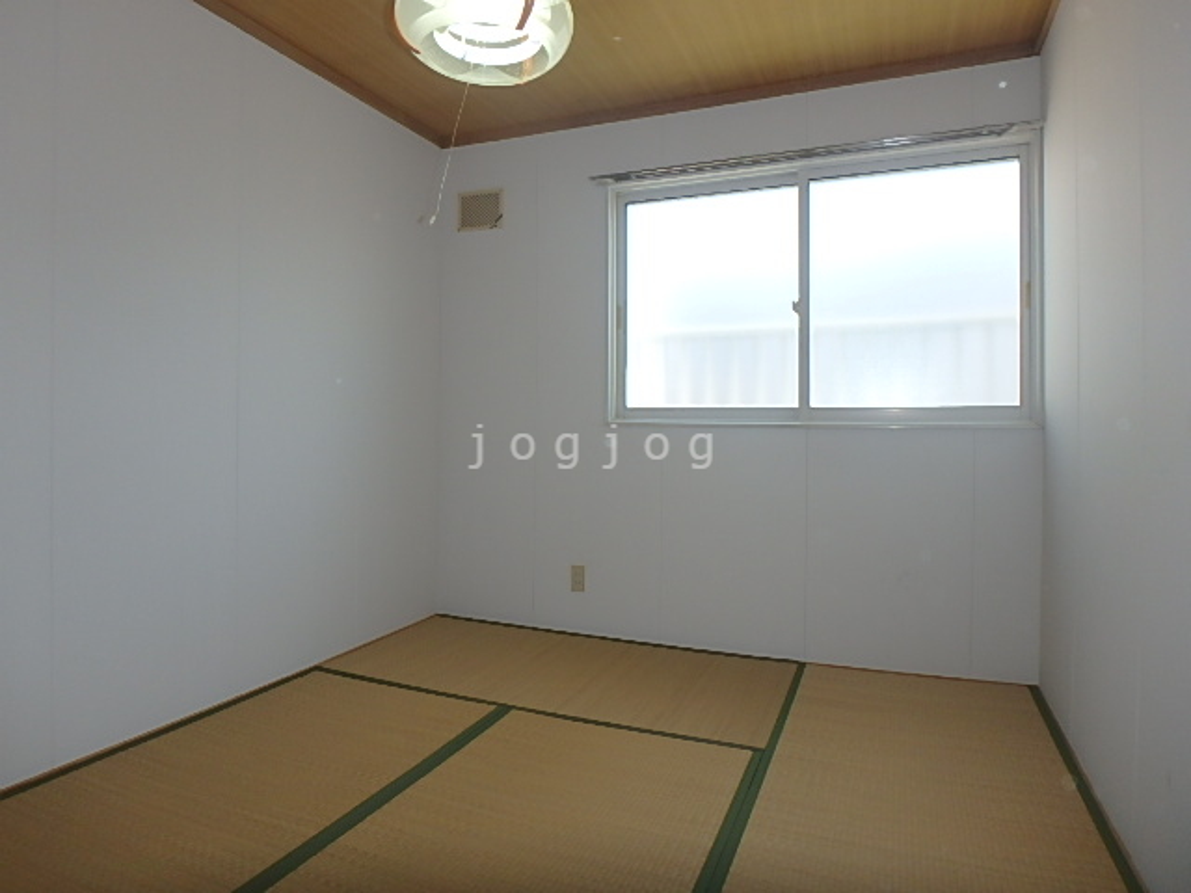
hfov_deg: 79.0
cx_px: 596
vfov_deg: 63.4
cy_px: 446
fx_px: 723
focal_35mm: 21
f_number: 3.5
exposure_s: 1/200
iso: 125
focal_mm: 3.7
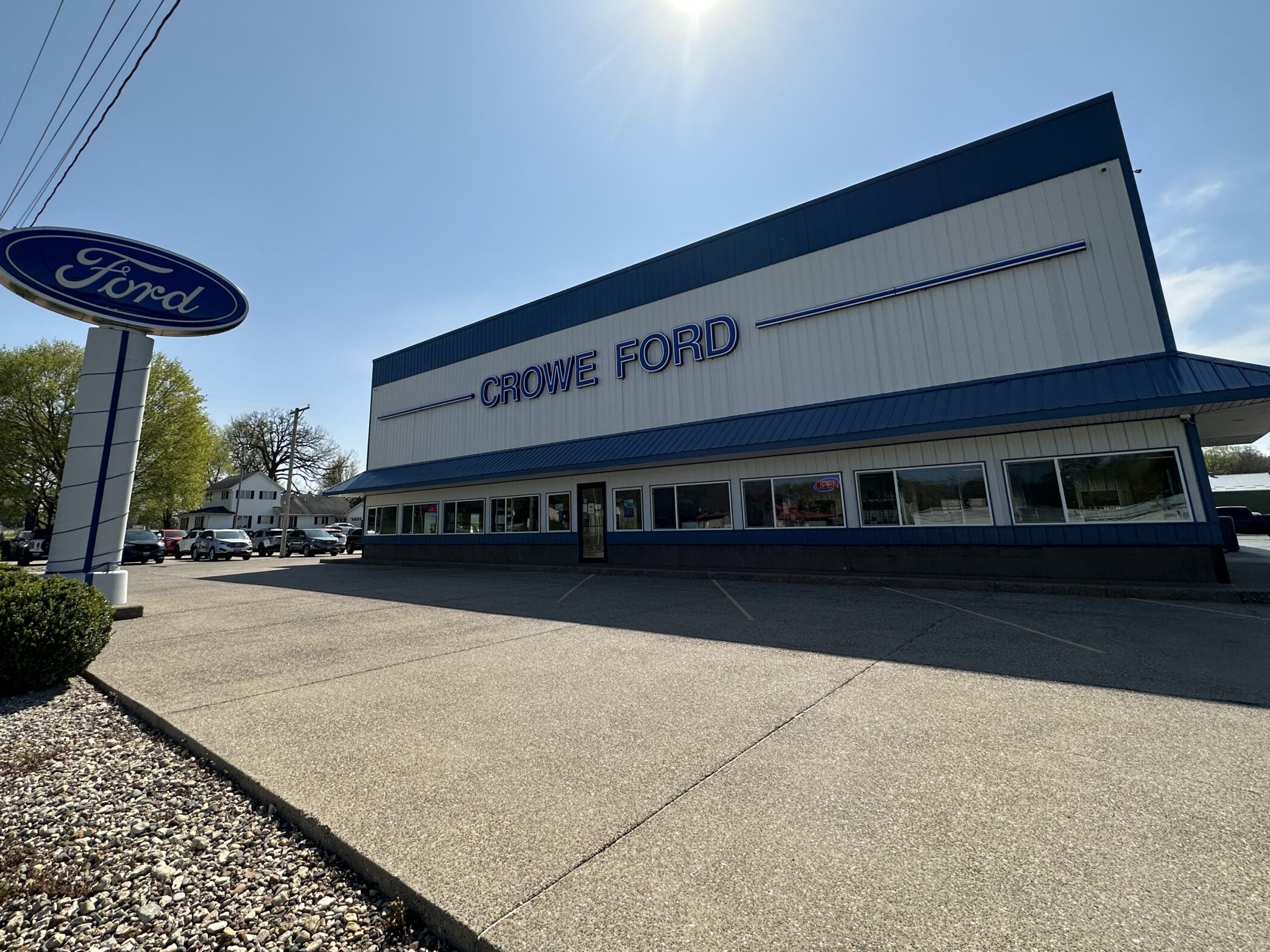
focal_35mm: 17
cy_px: 394
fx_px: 624
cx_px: 580
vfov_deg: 74.1
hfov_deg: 90.8
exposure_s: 1/4132
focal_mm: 2.22
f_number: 2.2
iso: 50
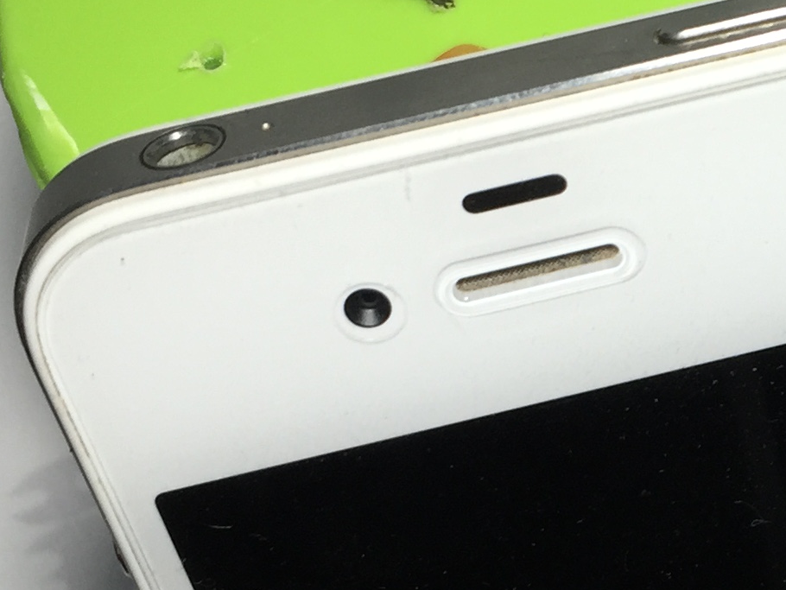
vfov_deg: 14.2
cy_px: 470
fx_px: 2362
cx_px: 960
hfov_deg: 17.9
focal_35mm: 104
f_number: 2.2
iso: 32
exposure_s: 1/100
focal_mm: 4.15
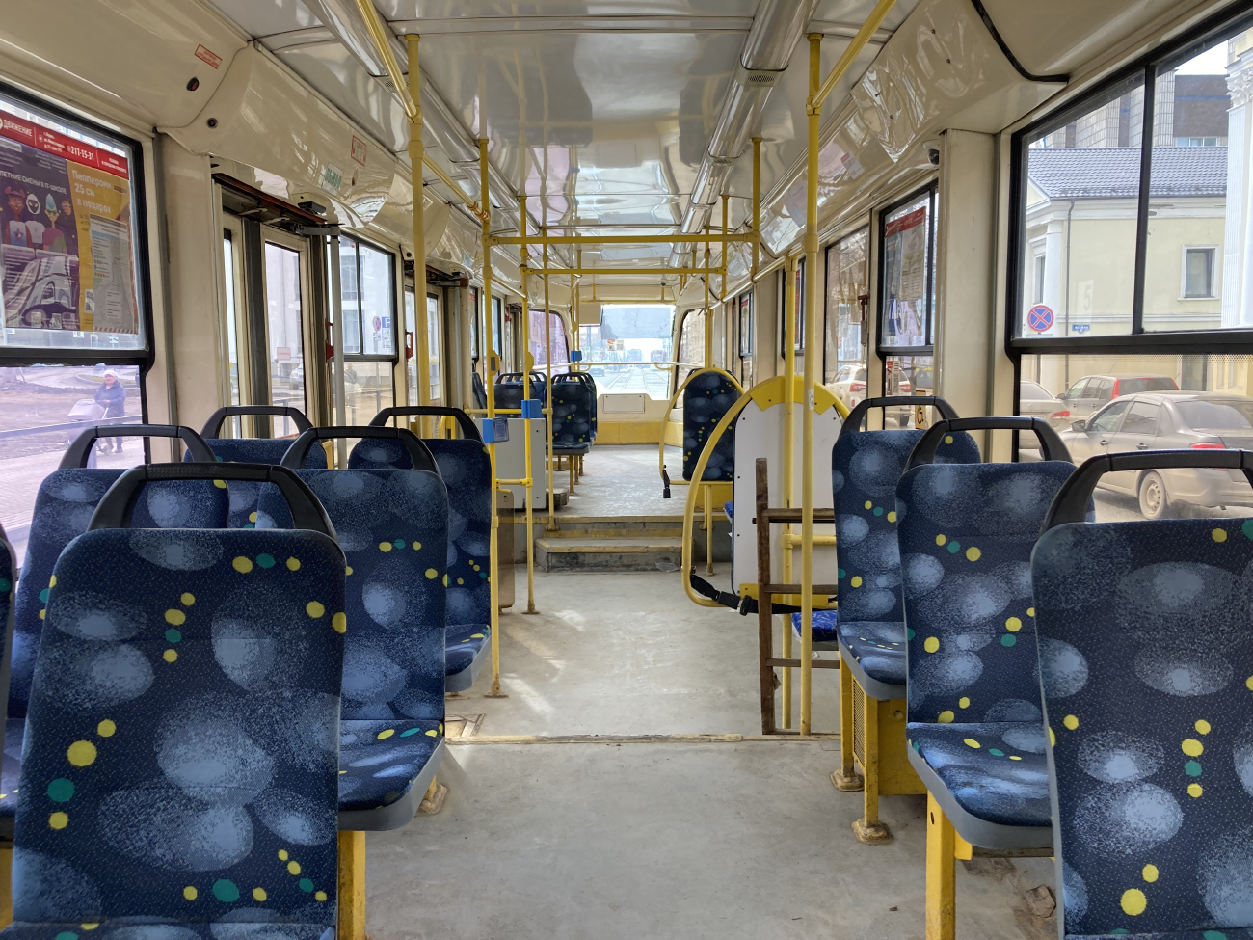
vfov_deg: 49.7
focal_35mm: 28
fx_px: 1014
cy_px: 470
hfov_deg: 63.4
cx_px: 626
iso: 40
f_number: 1.8
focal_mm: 3.99
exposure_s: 1/121
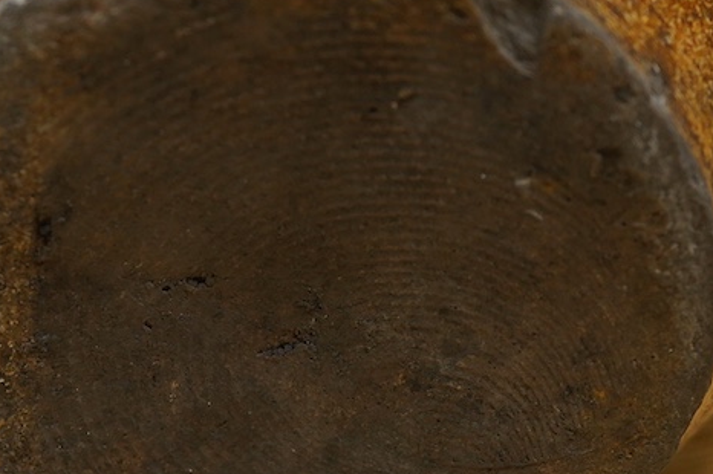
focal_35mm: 87
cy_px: 265
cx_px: 207
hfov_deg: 23.2
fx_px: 1722
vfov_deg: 15.7
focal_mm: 30
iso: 1250
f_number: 3.5
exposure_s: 1/125
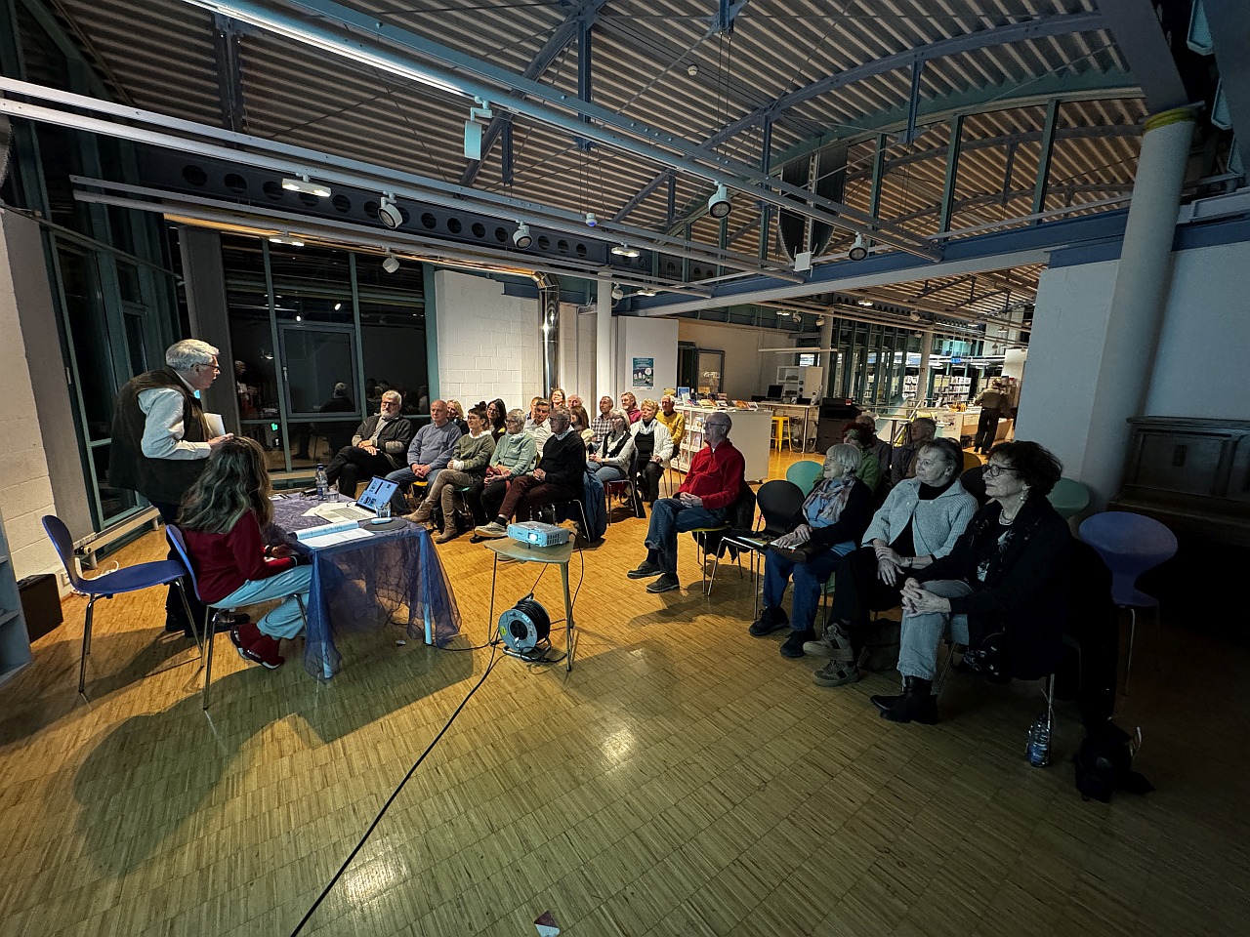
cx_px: 625
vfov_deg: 85.7
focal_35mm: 14
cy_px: 468
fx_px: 506
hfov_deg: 102.1
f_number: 2.2
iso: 800
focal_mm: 2.22
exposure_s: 1/60
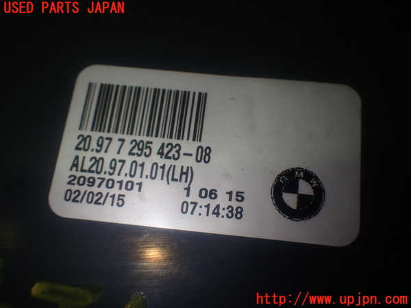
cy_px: 154
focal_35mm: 41
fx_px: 487
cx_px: 206
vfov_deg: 35.1
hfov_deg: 45.8
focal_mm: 7.31
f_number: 4
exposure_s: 1/100
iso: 100
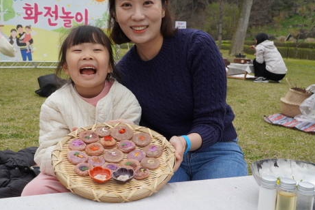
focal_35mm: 39
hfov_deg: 49.4
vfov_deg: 34.2
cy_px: 98
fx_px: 341
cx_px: 135
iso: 200
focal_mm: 20
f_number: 8
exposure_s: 1/160
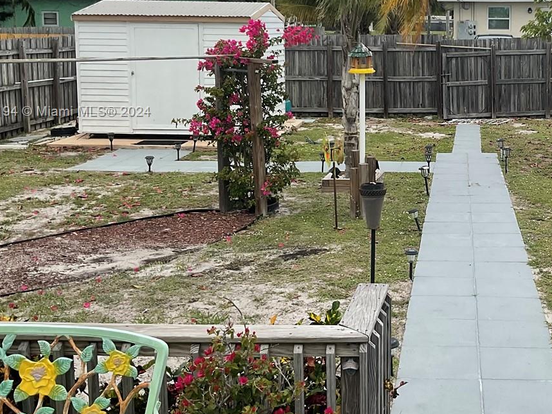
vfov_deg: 26.7
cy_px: 112
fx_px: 861
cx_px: 459
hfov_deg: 34.2
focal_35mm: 54
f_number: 1.8
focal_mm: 3
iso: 16
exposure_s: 1/1412
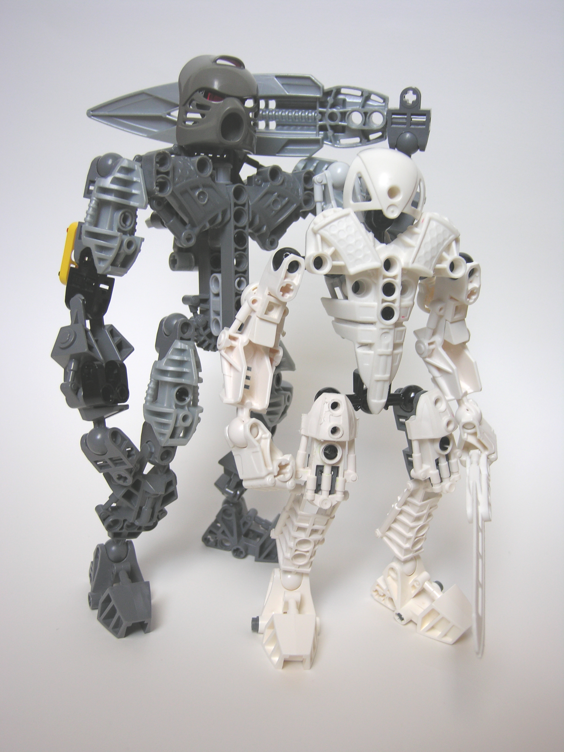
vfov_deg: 56.8
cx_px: 282
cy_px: 376
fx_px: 695
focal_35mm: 32
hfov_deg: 44.2
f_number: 2.9
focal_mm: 8.1
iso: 54
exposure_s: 1/4
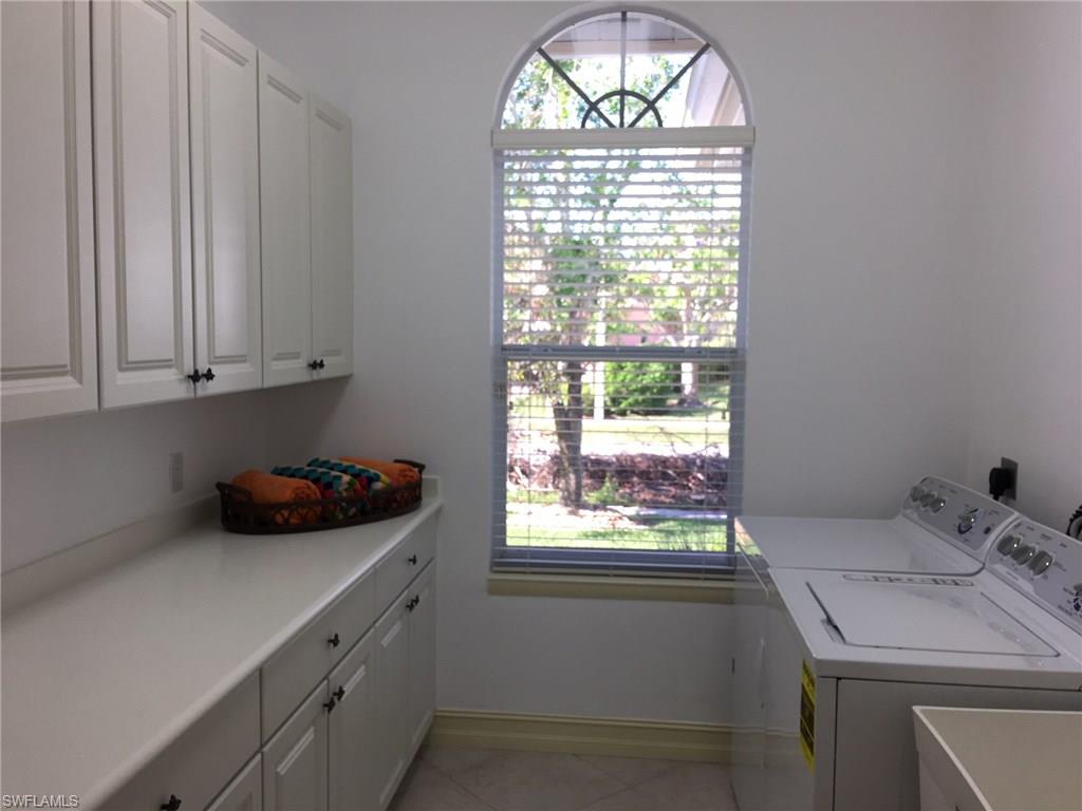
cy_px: 406
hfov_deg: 61.7
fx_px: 906
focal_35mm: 29
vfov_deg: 48.2
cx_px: 541
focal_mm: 4.15
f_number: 2.2
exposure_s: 1/120
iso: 40
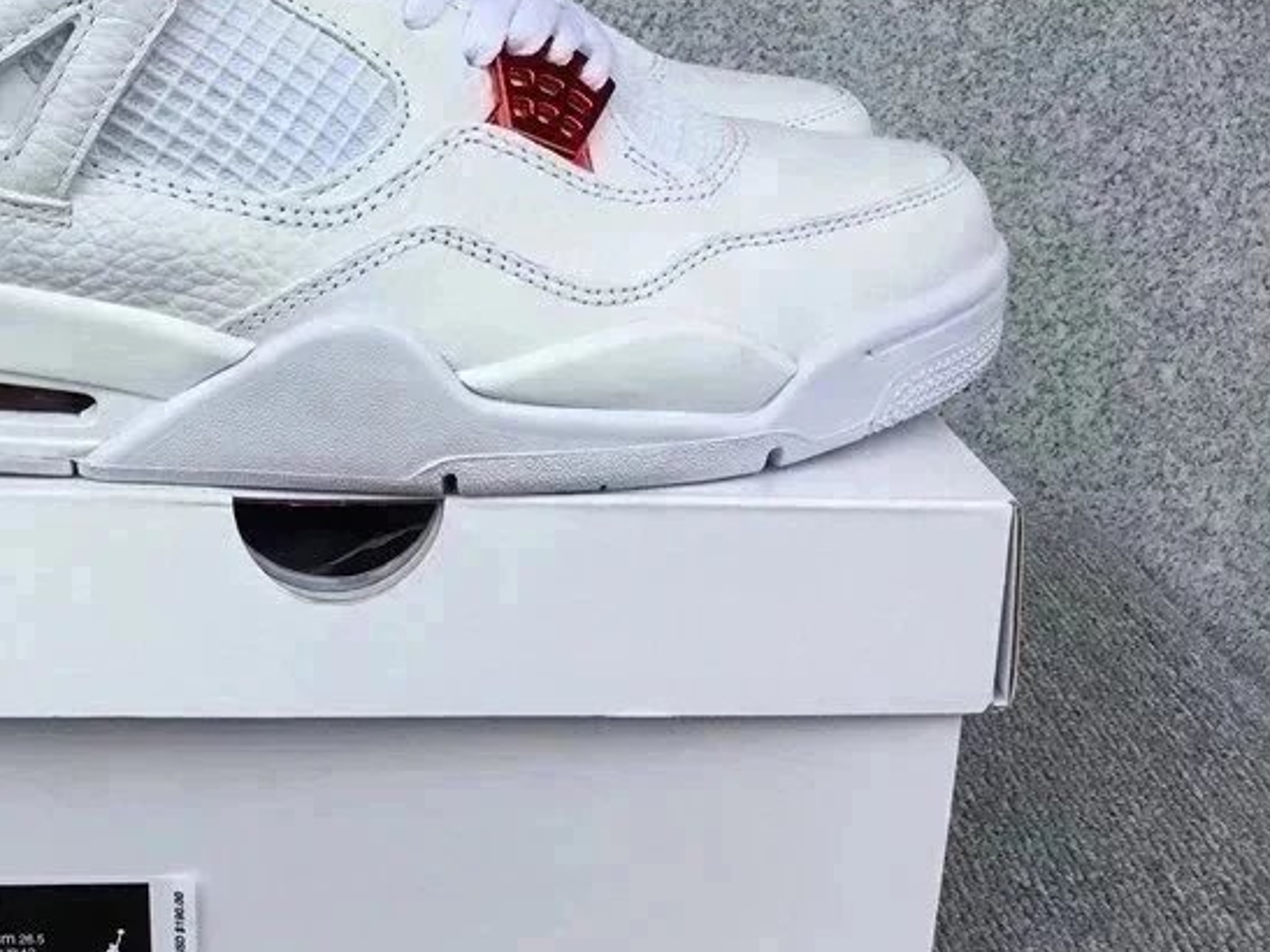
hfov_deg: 36.5
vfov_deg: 28.3
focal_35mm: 51
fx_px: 1871
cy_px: 310
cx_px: 300
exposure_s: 1/259
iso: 25
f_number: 2.4
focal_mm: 3.3
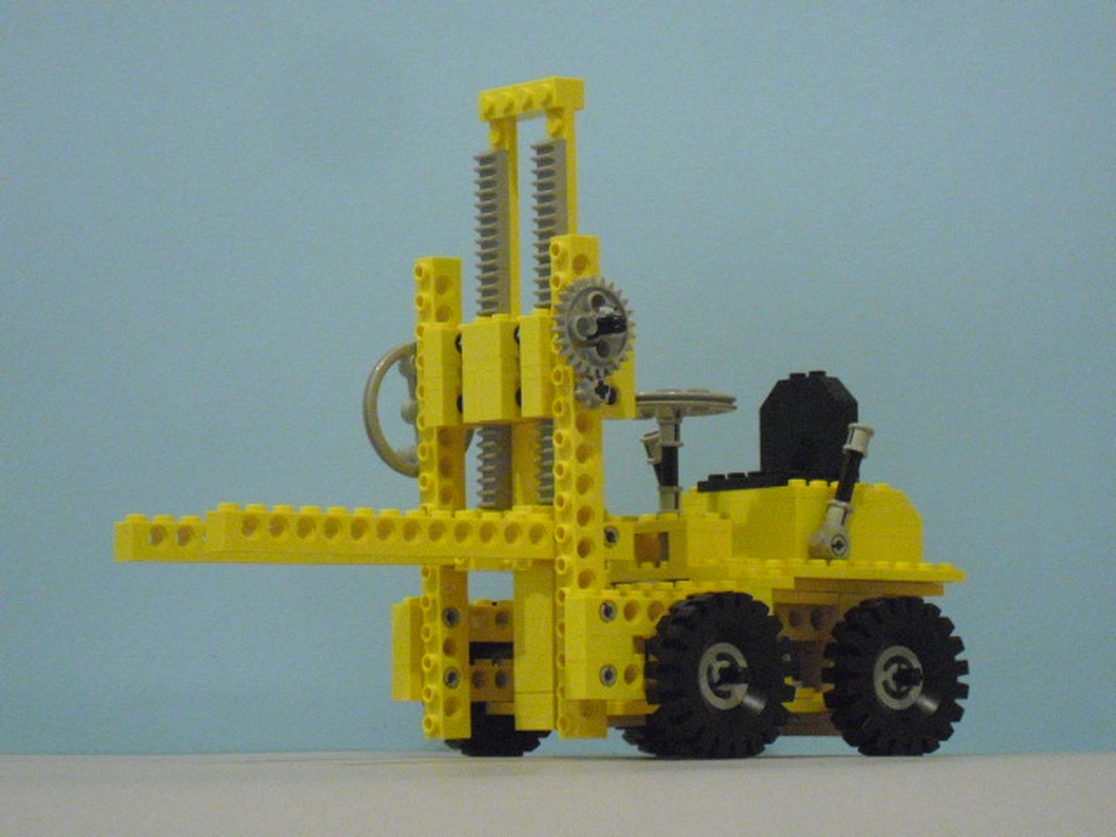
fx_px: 3450
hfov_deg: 18.4
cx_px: 558
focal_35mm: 107
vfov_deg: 13.8
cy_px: 418
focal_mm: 18.9
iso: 800
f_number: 5.6
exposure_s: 1/15
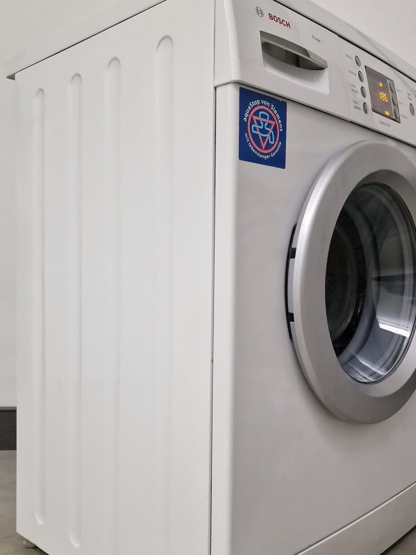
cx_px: 252
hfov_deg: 41.6
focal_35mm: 34
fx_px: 545
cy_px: 296
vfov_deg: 53.9
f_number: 1.8
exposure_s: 1/100
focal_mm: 6.4
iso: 250
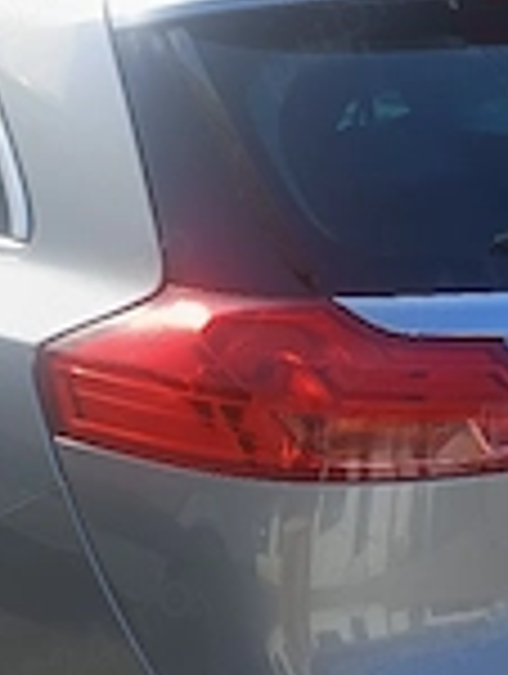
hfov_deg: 22.8
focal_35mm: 64
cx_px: 139
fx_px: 1249
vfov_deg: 30.2
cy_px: 387
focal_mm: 5.31
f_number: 1.7
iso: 50
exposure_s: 1/213
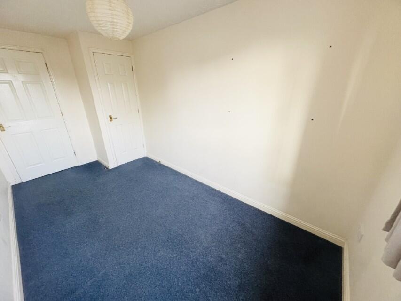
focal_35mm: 14
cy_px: 150
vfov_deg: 85.7
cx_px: 200
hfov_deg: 102.1
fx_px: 162
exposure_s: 1/100
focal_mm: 2.22
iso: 320
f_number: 2.2
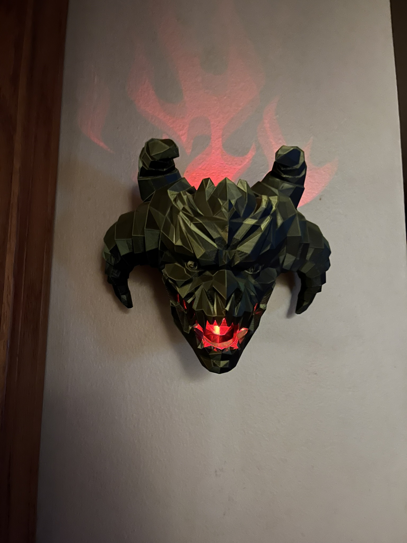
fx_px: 408
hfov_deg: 53.1
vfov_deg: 67.3
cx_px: 204
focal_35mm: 26
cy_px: 272
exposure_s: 1/9
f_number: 1.6
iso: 1000
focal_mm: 5.1
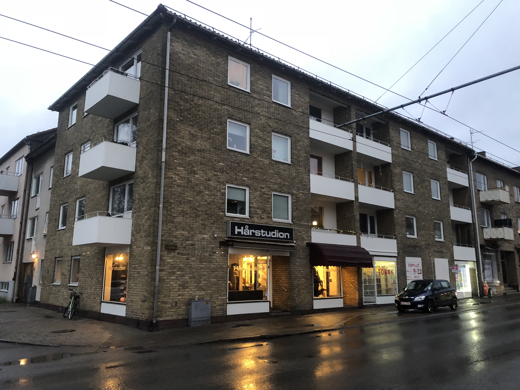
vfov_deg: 49.7
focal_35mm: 28
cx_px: 260
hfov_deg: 63.4
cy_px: 195
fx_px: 421
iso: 100
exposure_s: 1/17
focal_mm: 3.99
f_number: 1.8
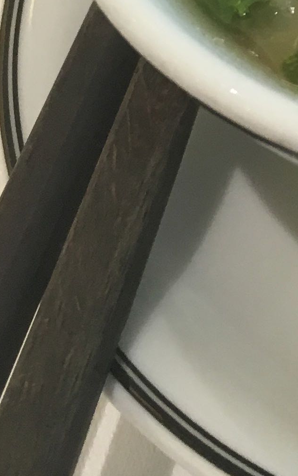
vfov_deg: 16.1
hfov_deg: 9.8
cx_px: 613
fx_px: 1598
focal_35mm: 123
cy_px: -141
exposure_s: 1/33
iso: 100
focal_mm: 4.15
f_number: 2.2
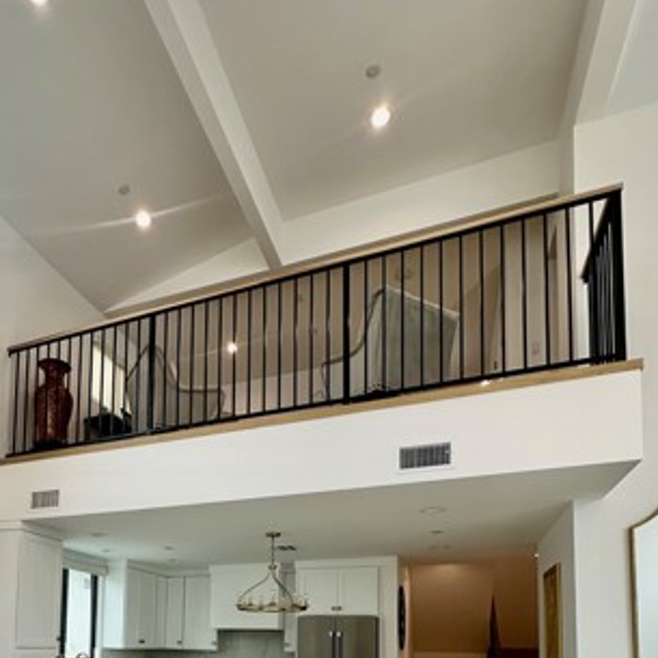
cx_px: 214
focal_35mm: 26
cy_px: 606
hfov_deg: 59.4
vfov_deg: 52.6
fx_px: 559
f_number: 2.2
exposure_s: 1/197
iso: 40
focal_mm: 2.22
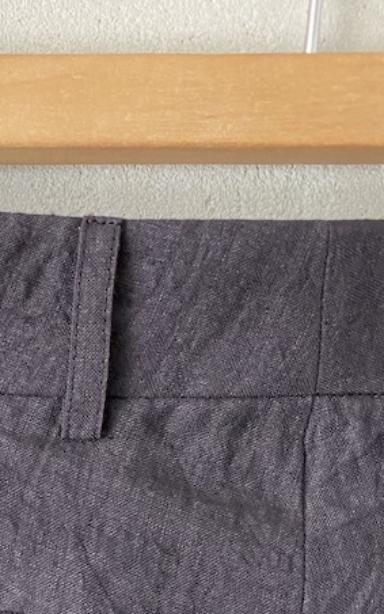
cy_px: 711
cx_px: -107
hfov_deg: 18.7
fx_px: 1087
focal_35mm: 65
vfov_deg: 28.1
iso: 160
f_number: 1.8
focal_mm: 4.25
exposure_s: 1/60
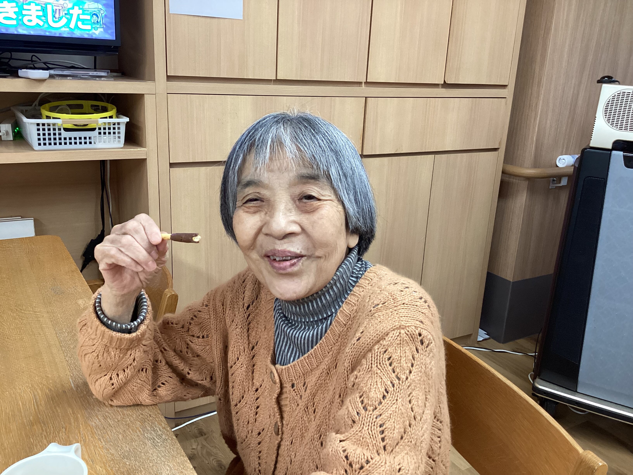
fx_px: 567
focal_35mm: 31
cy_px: 238
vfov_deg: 45.4
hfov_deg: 58.4
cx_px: 316
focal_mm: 3.3
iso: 250
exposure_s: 1/60
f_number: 2.4
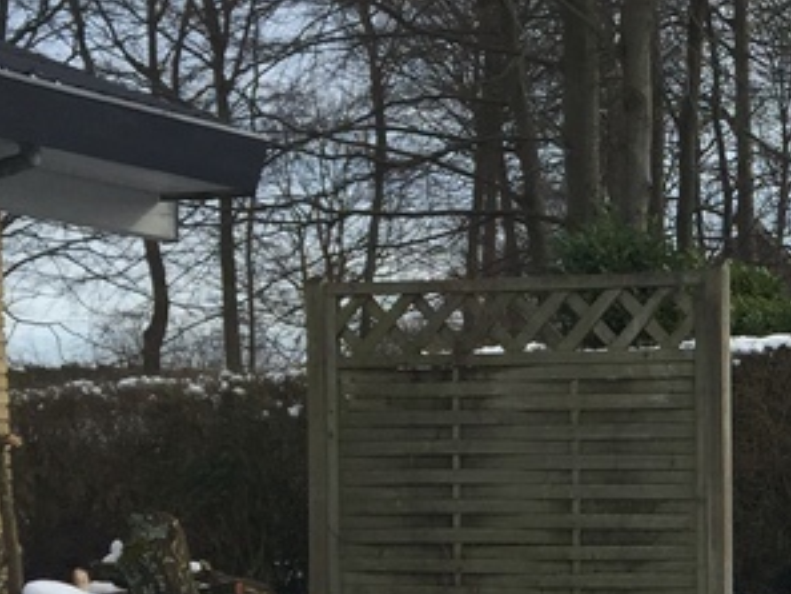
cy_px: 709
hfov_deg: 17.6
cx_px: 1185
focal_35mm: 100
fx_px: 2286
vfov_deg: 14.4
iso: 32
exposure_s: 1/1522
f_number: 2.2
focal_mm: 4.15
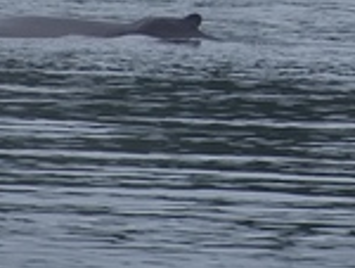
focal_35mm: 2457
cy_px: -133
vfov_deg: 0.6
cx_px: 601
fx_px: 25238
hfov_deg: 0.8
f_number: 5.6
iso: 160
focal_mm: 300
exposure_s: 1/640
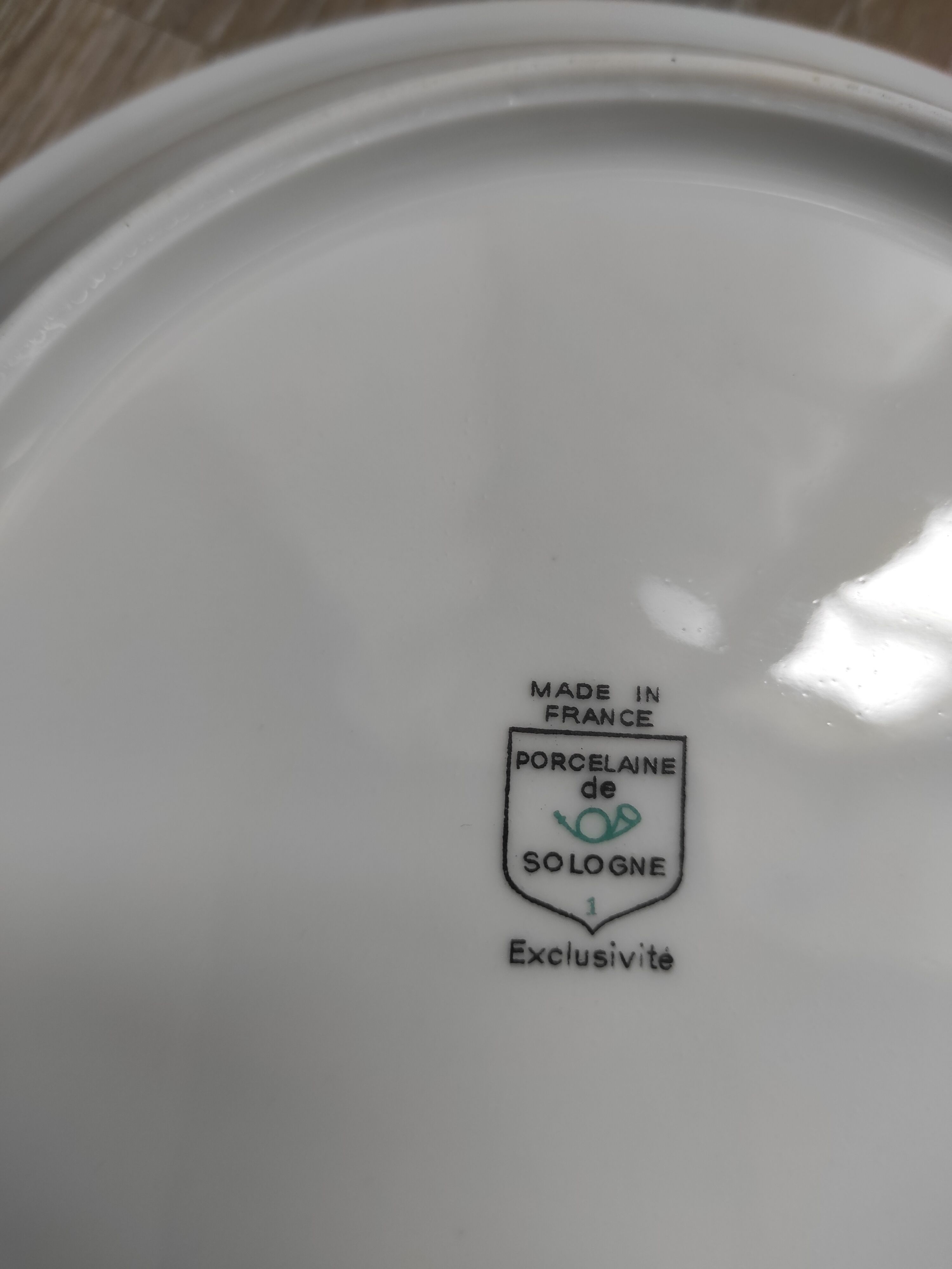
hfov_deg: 54.9
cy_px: 634
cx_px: 476
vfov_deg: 69.4
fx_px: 917
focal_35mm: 25
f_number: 1.89
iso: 116
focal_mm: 5.43
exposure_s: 1/50
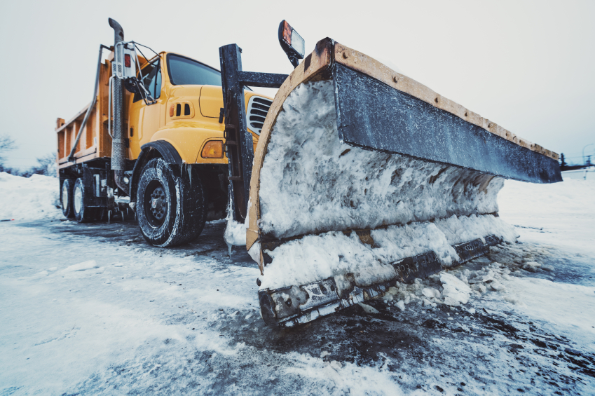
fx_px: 231
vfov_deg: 81.1
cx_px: 298
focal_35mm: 14
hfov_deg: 104.3
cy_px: 198
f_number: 4.5
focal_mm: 14
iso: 400
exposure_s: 1/200
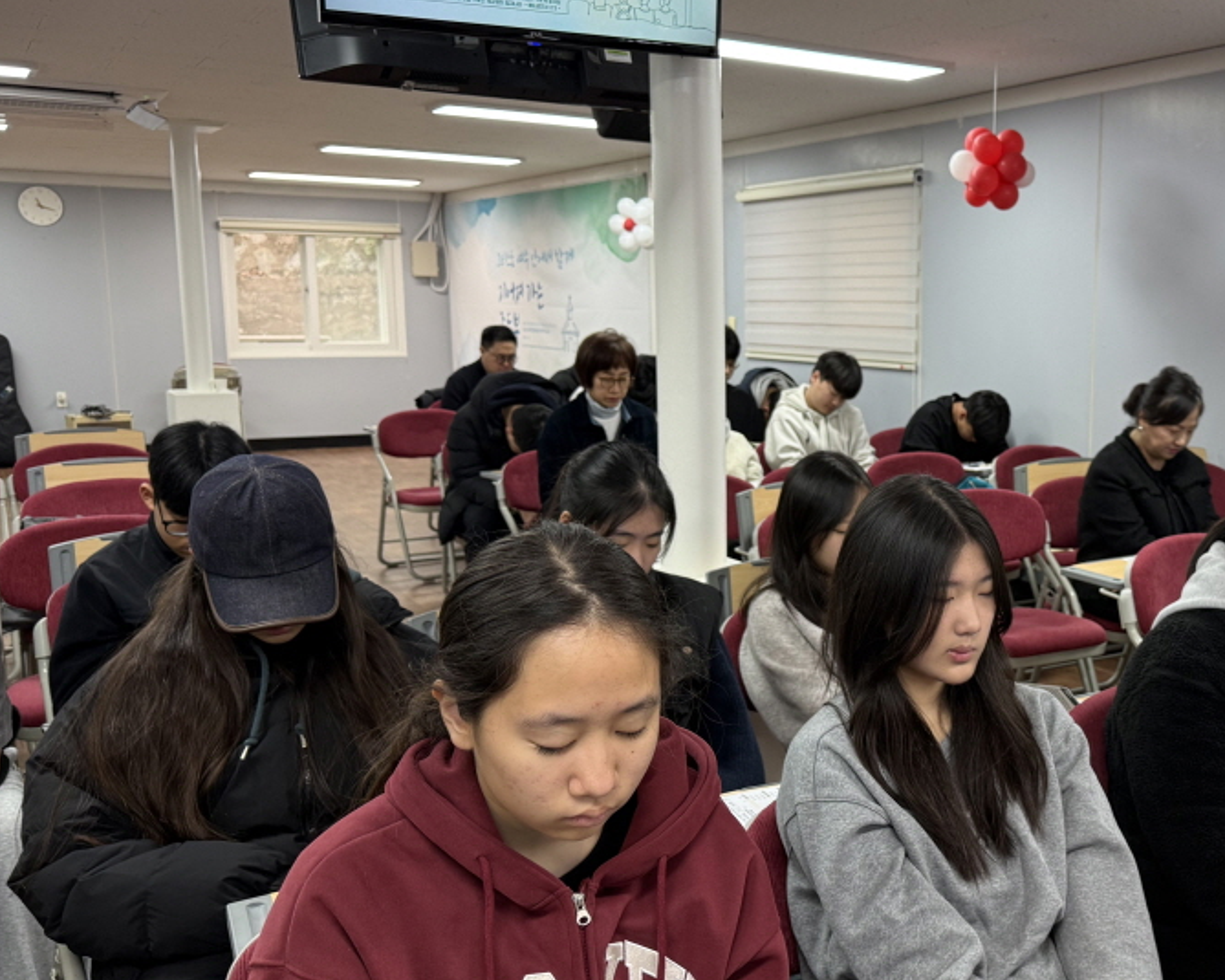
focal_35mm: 37
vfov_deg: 40.1
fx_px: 1341
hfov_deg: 47.7
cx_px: 883
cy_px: 529
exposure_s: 1/60
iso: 200
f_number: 1.78
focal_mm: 6.76
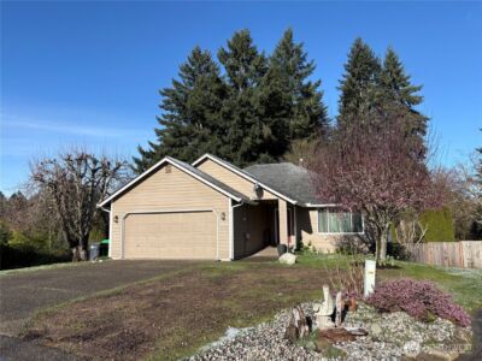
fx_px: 362
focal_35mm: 26
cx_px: 241
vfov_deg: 53.1
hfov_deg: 67.3
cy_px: 180
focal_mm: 5.96
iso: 50
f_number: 1.6
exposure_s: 1/2865
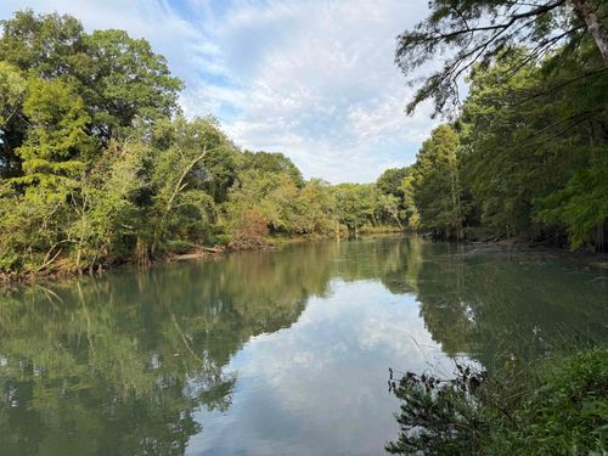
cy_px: 228
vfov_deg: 56.8
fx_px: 422
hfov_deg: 71.6
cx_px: 304
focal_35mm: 24
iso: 80
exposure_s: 1/1174
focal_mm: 6.76
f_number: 1.78
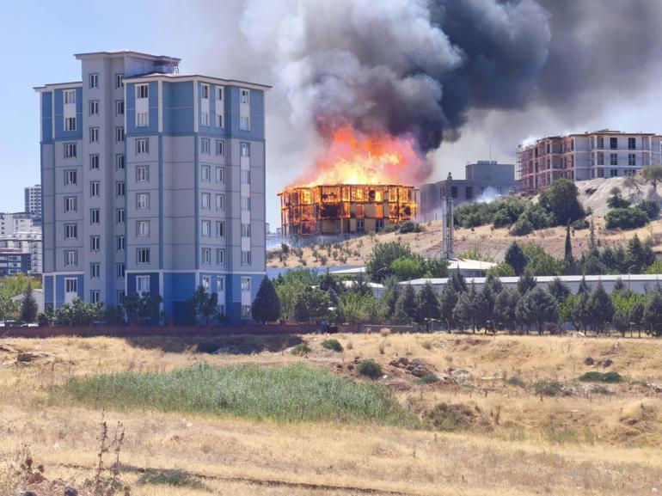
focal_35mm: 120
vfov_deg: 12.3
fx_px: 2294
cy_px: 248
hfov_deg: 16.4
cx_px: 331
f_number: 2
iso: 50
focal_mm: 8.8
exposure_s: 1/589
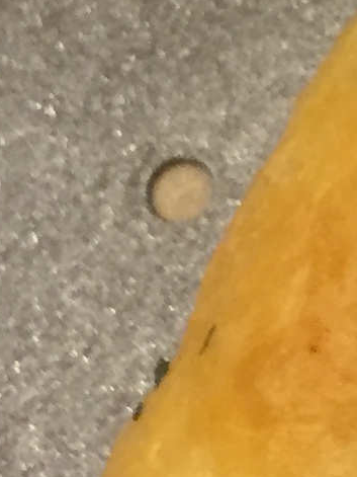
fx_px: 2765
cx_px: 746
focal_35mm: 201
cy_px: -126
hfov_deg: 7.1
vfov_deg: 9.7
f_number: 2.2
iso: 125
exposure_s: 1/30
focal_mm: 4.15
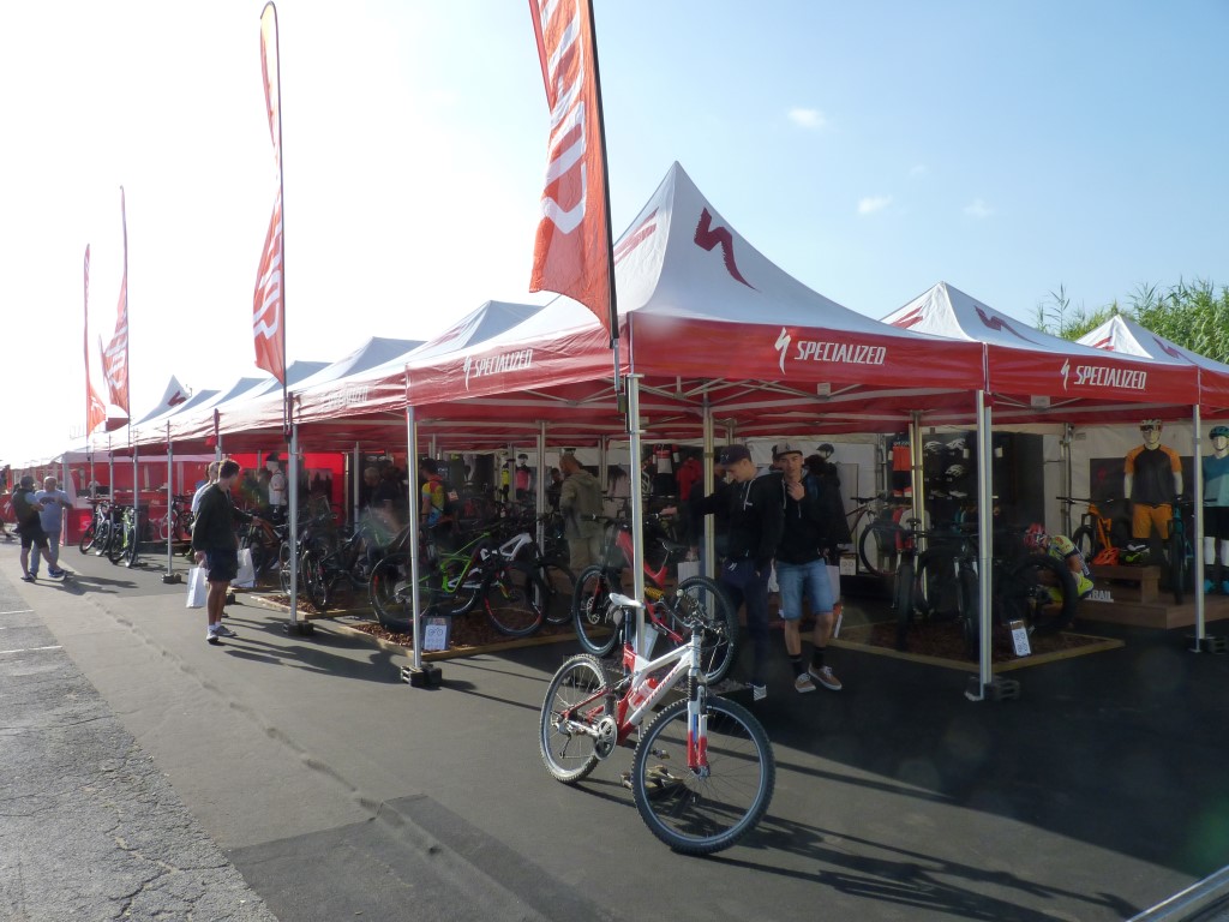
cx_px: 614
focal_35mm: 27
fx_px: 959
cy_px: 461
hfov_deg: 65.3
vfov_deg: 51.4
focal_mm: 4.8
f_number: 5.6
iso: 125
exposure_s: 1/250
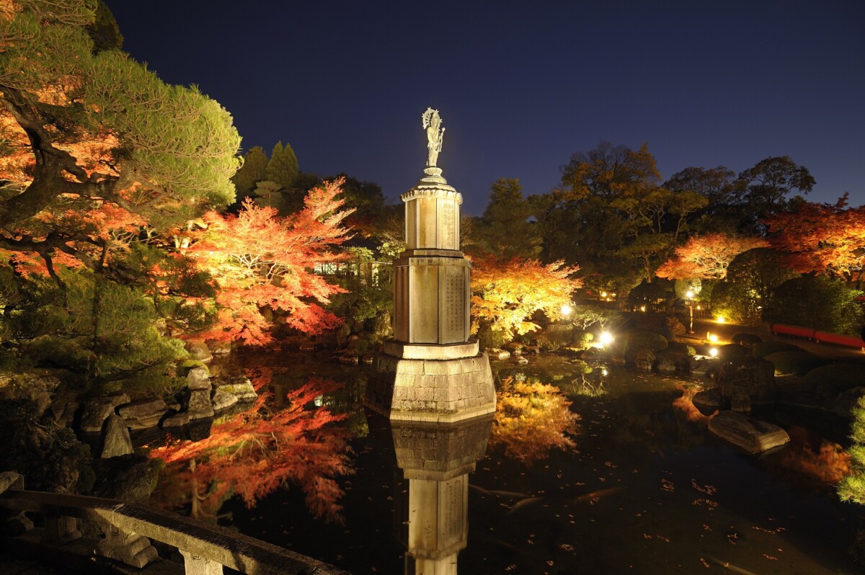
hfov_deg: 93.3
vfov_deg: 70.3
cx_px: 432
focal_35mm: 17
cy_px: 288
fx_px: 408
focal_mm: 17
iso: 400
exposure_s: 4
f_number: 8
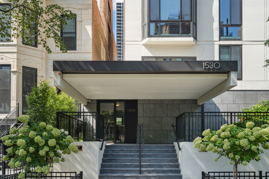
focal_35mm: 31
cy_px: 90
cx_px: 134
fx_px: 232
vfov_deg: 42.3
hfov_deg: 60.3
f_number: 7.1
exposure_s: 1/400
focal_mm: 31
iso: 320
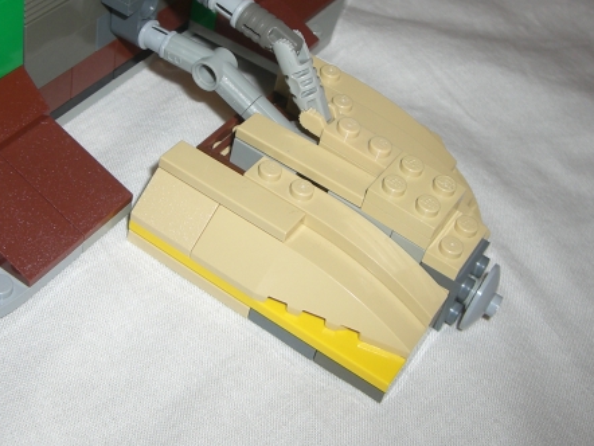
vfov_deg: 26.4
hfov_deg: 34.9
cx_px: 265
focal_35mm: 55
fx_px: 944
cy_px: 140
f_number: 2.7
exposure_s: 1/60
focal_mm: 6.2
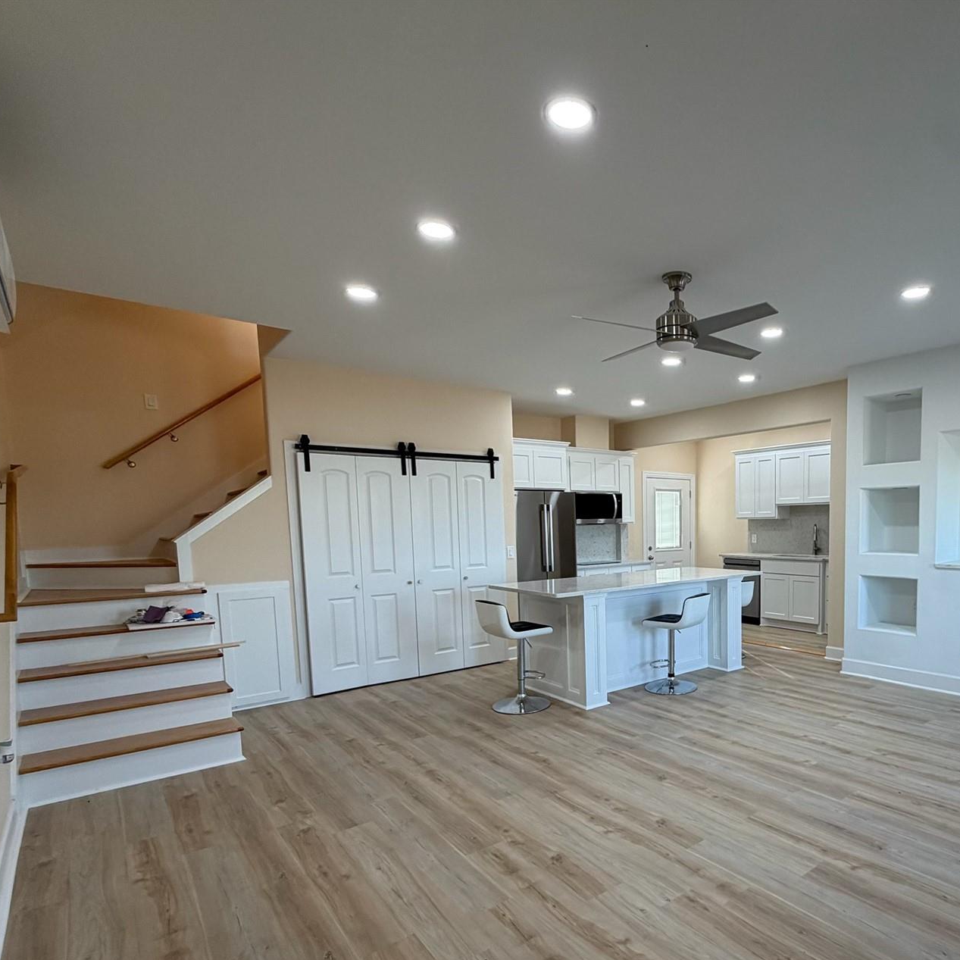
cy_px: 580
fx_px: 628
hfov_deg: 72.5
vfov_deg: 73.9
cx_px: 644
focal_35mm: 20
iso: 125
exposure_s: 1/120
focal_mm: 2.22
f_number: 2.2
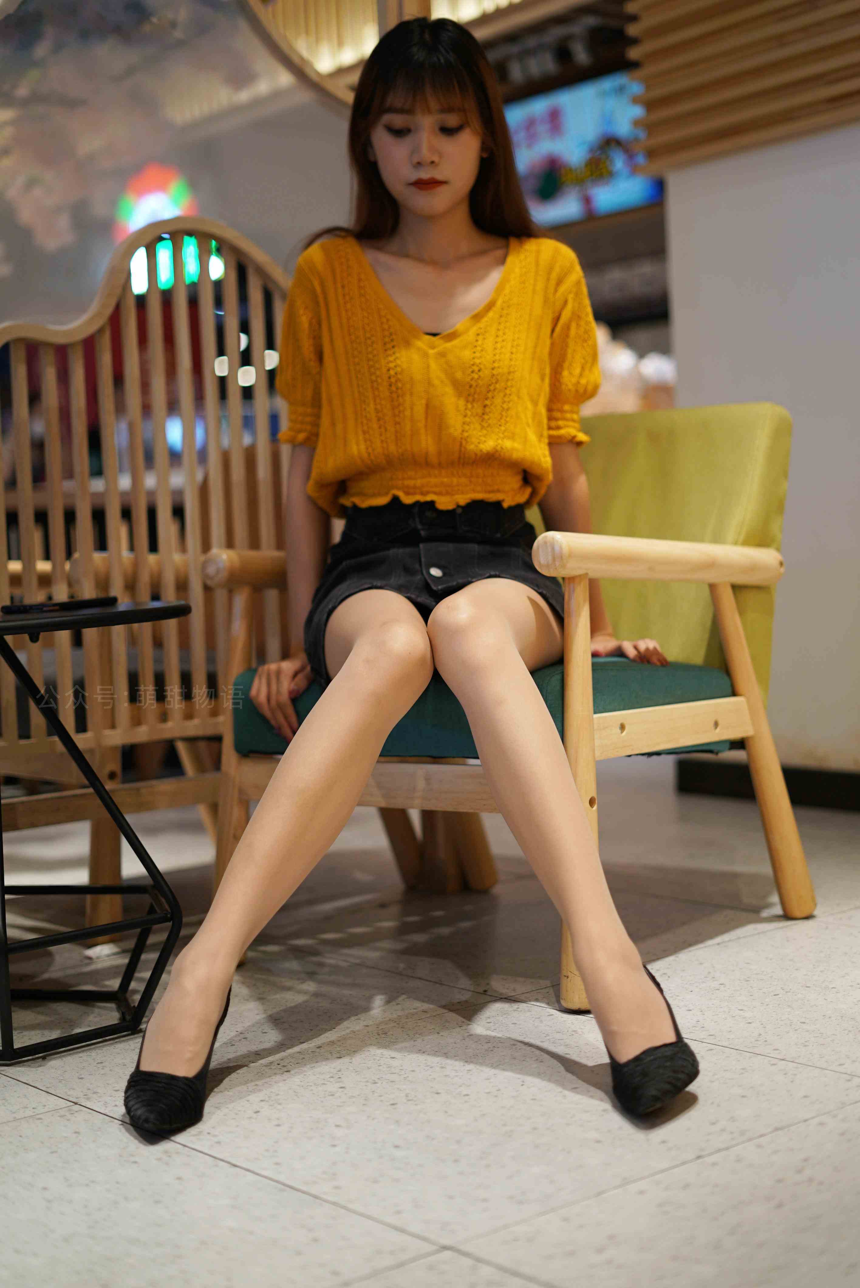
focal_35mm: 50
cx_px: 430
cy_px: 644
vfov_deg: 39.6
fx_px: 1789
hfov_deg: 27.0
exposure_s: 1/160
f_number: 1.8
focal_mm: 50
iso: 200
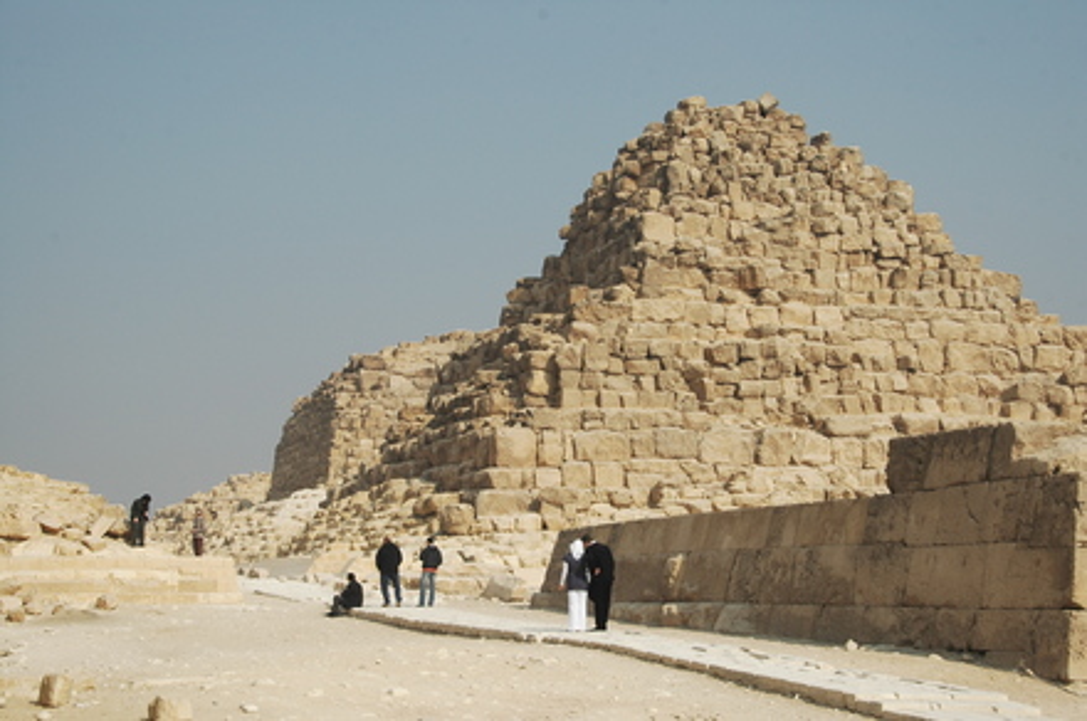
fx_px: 2080
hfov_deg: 29.3
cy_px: 360
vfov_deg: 19.7
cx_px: 544
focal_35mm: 69
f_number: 11
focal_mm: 46
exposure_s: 1/500
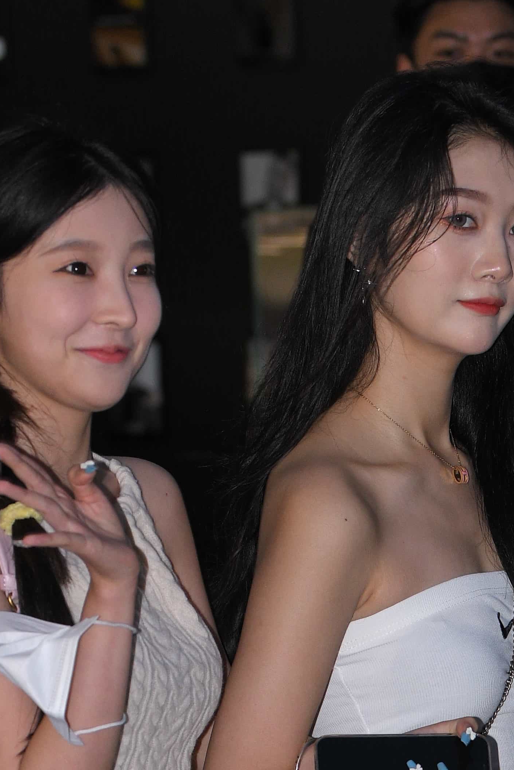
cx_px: 469
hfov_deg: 4.1
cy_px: 1189
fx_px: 7173
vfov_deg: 6.1
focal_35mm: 335
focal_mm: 86
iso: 500
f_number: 4.5
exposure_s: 1/200
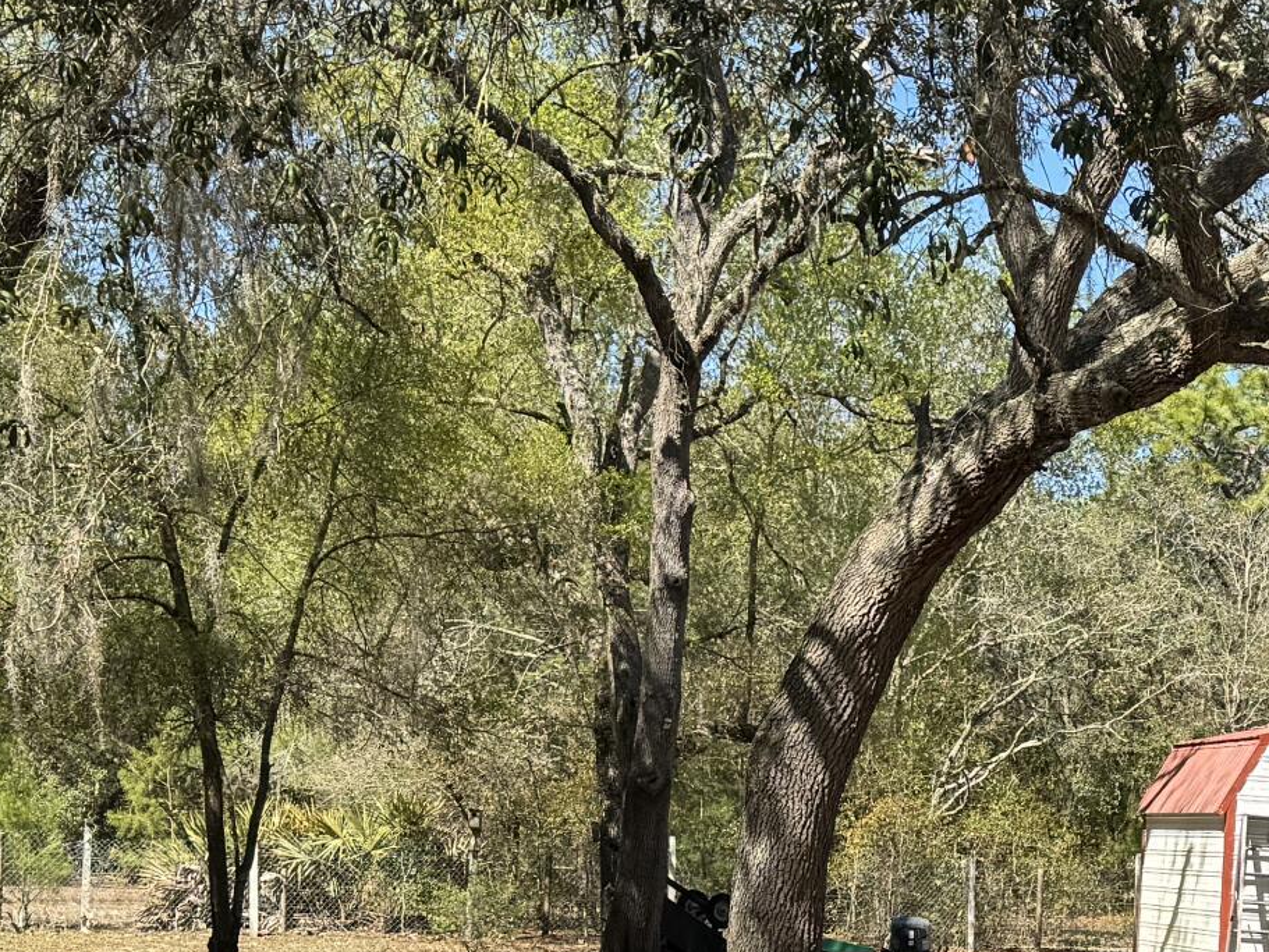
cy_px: 1065
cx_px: 1353
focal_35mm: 79
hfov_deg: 23.4
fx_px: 2897
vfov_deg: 18.0
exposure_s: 1/1456
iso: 80
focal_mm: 6.76
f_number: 1.78
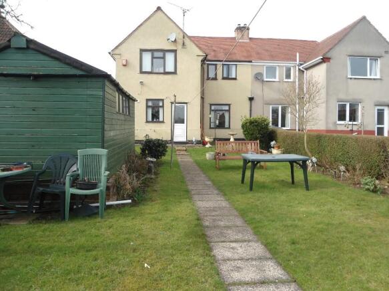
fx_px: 292
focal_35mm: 26
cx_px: 194
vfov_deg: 53.0
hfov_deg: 67.3
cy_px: 146
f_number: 2.8
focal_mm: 4.7
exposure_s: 1/400
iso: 80
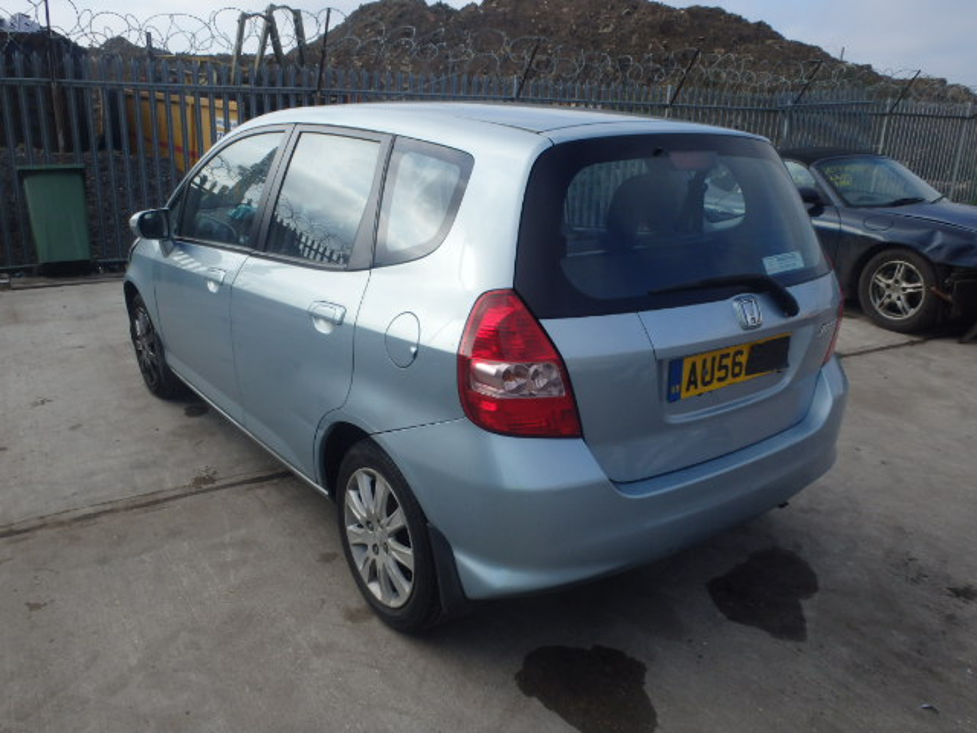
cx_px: 488
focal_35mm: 28
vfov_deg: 49.7
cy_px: 366
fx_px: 790
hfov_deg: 63.4
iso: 125
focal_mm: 5
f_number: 11
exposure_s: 1/100
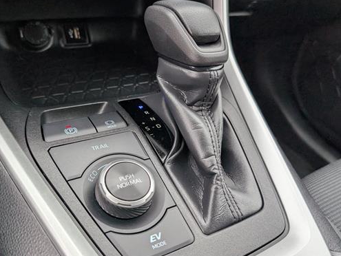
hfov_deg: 58.2
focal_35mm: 31
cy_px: 128
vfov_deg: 45.5
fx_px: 306
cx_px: 154
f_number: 1.68
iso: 276
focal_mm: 6.9
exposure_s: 1/526
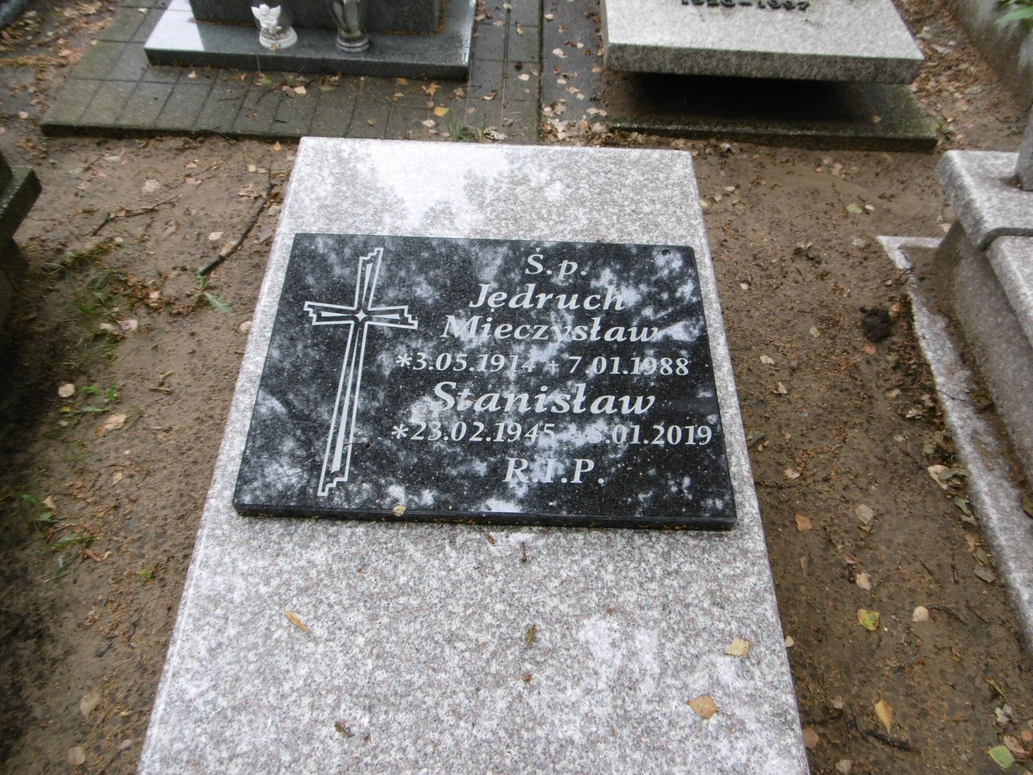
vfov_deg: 56.8
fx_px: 716
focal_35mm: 24
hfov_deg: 71.6
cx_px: 516
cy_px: 388
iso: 100
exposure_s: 1/100
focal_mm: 4.3
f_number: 3.1
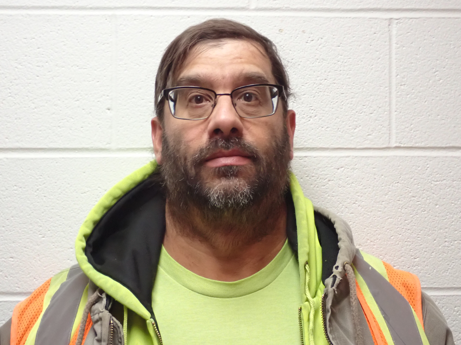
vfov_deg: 20.7
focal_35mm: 71
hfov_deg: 27.4
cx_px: 230
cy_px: 172
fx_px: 946
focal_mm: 12.73
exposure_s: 1/60
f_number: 3.9
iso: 1250
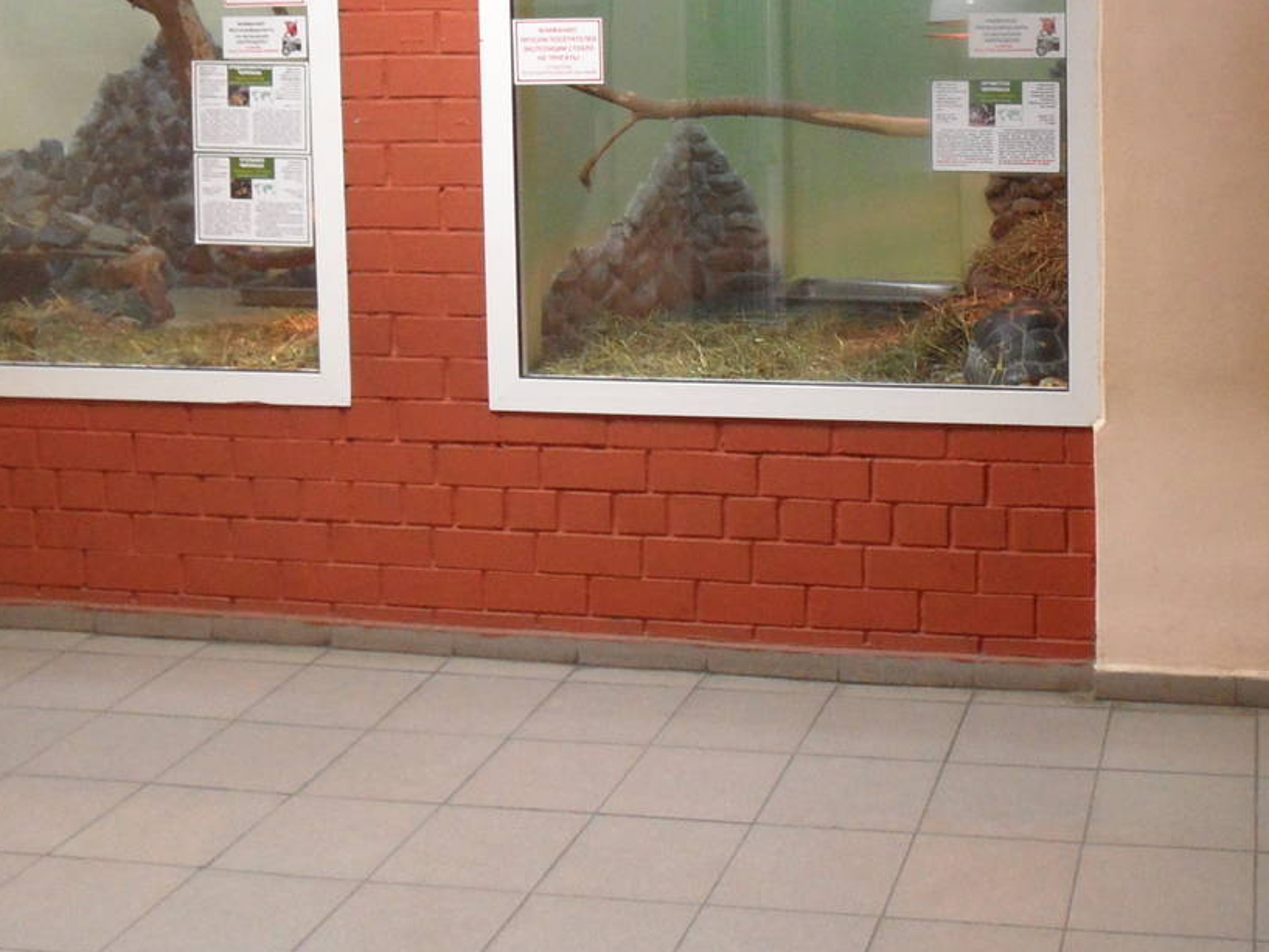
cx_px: 985
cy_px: 73
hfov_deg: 39.1
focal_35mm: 47
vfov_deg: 29.5
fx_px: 1723
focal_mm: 3.9
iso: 200
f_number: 3.2
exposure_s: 1/10
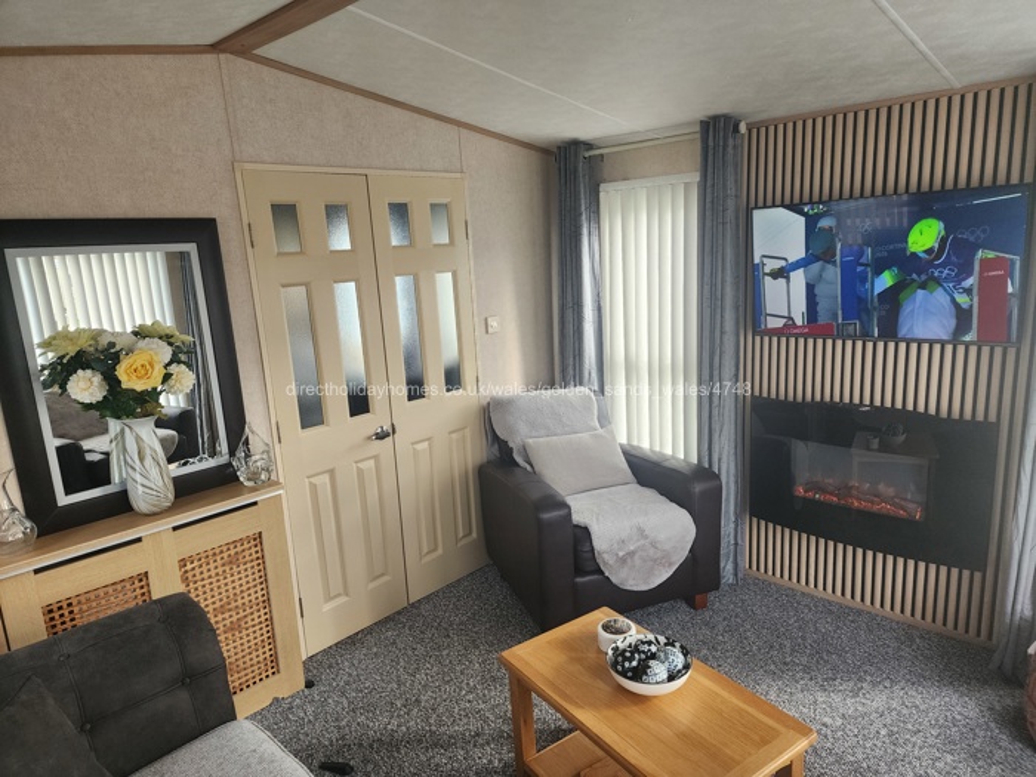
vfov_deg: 58.9
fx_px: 688
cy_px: 388
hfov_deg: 73.9
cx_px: 518
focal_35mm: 23
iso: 160
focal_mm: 6.4
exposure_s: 1/180
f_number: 1.8
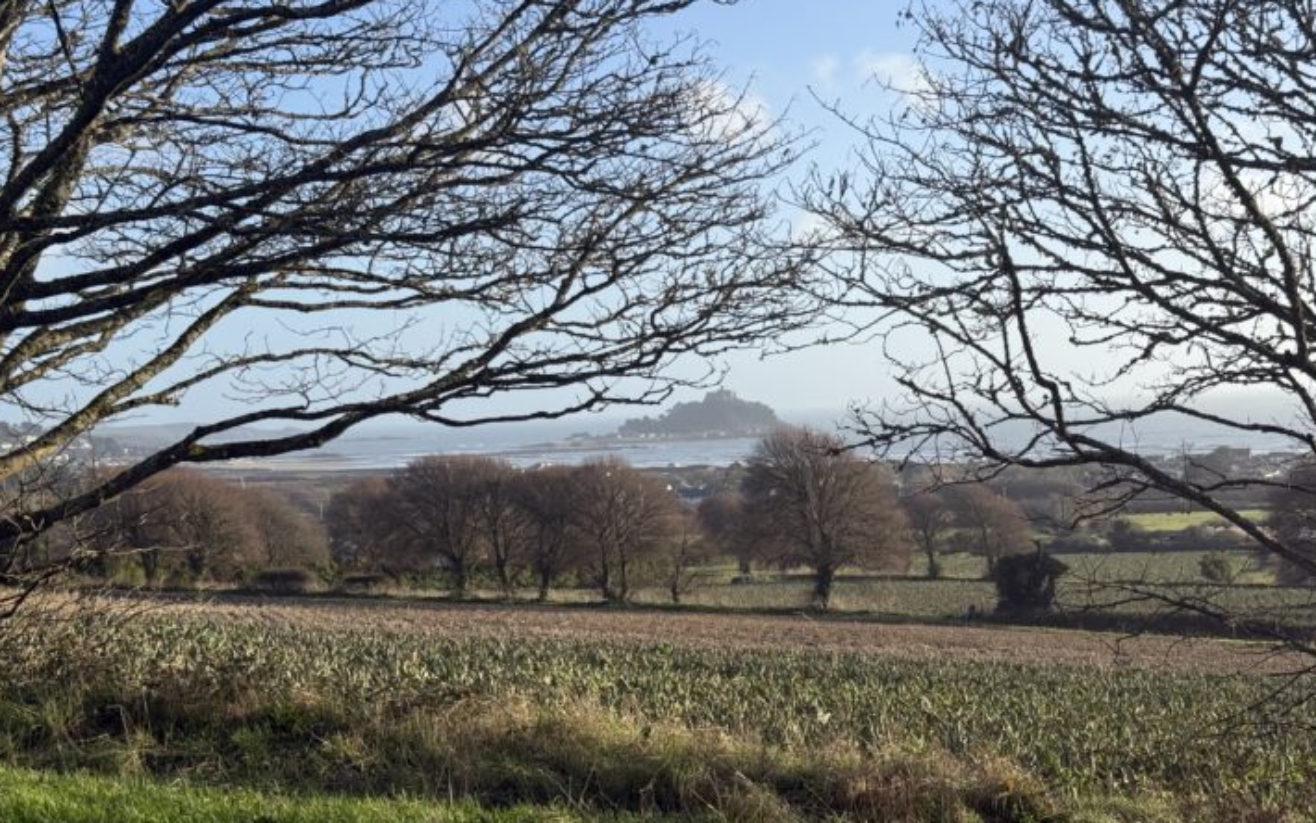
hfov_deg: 36.9
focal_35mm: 55
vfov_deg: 23.6
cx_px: 688
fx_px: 1973
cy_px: 437
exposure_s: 1/3096
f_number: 1.78
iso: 64
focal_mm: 6.76
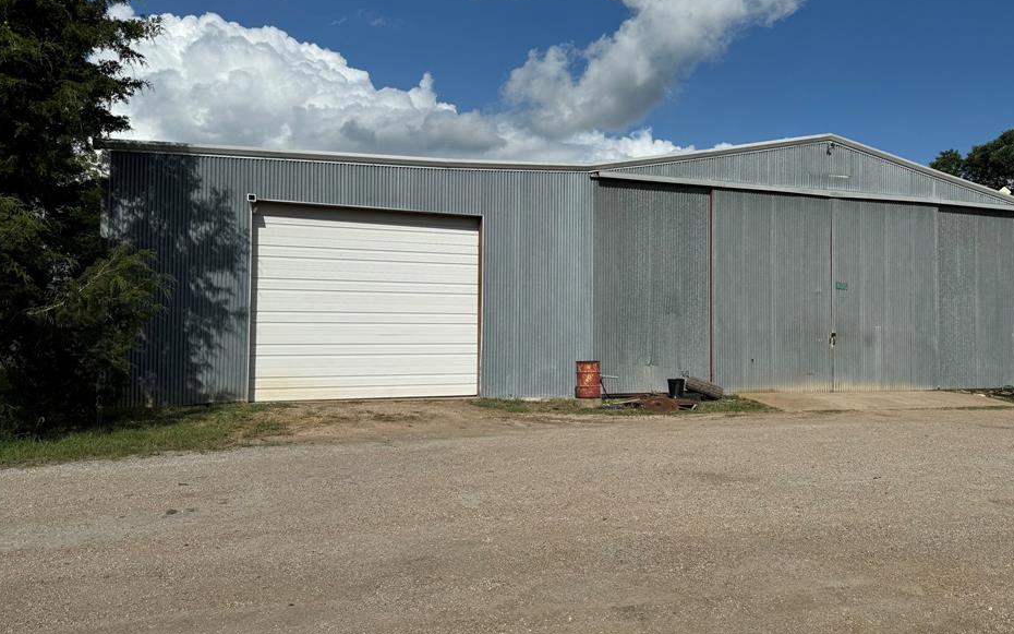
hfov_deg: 66.4
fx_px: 774
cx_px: 550
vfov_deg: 44.5
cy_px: 307
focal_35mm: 28
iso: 80
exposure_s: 1/12346
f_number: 1.78
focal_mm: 6.76
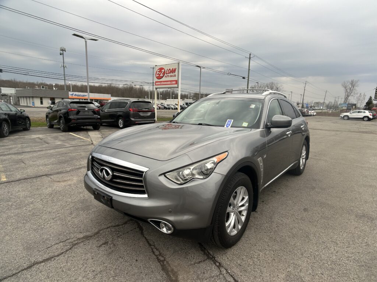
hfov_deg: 67.3
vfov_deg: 53.1
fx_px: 283
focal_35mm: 26
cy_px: 141
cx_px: 188
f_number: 1.5
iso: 50
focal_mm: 5.7
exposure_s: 1/1412
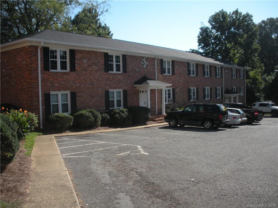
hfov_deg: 52.6
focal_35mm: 35
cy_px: 104
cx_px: 139
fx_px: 281
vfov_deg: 40.7
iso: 64
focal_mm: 6.3
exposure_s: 1/710
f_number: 3.5
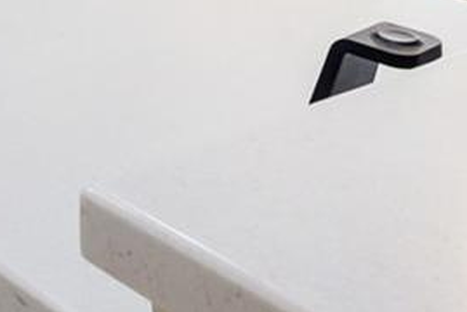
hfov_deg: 18.9
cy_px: -420
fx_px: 1272
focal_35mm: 98
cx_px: -186
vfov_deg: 11.7
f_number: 6.3
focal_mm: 16.5
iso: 250
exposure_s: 1/30
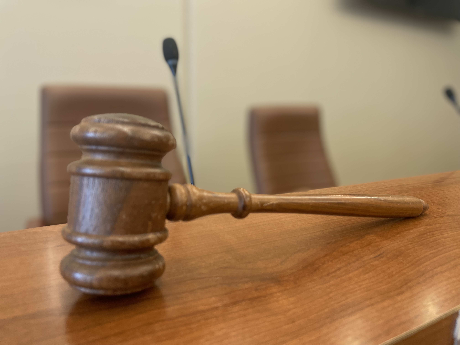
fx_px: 346
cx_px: 230
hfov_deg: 67.3
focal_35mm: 26
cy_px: 172
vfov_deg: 53.1
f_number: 1.6
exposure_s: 1/120
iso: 40
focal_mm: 4.2
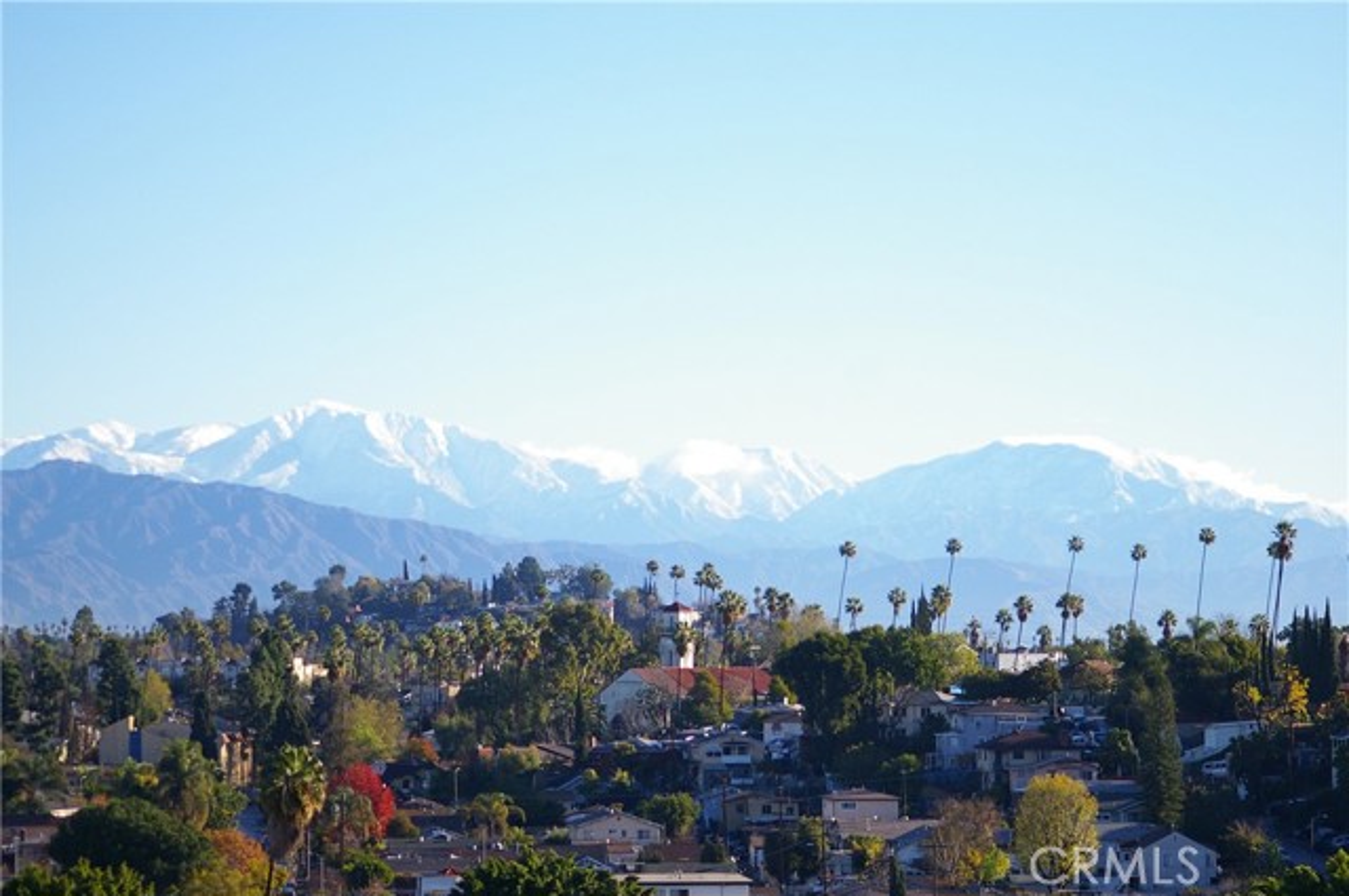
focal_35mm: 128
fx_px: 4772
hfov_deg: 16.1
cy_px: 448
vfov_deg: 10.7
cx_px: 674
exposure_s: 1/3000
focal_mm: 85
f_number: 4
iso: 400
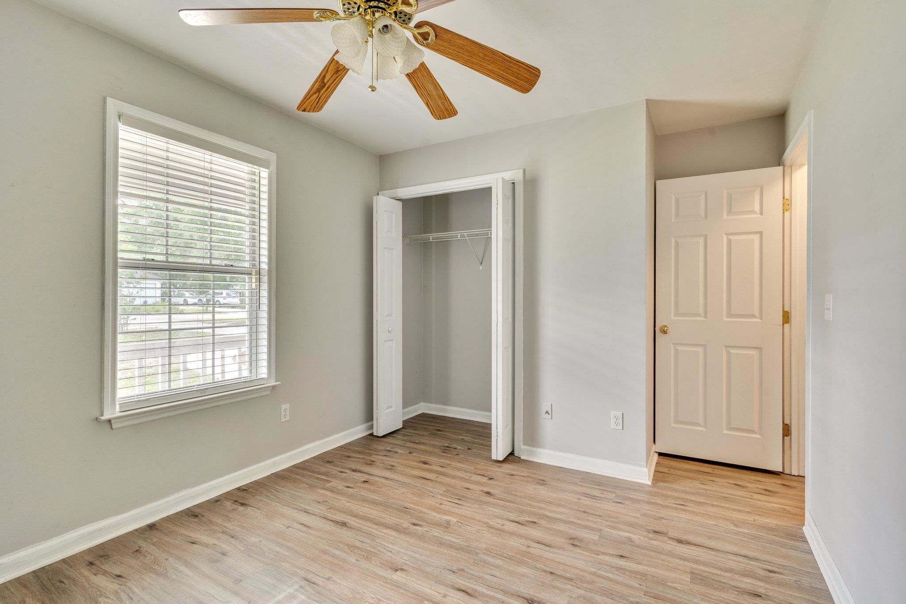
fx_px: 428
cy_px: 302
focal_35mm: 17
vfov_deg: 70.4
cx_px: 453
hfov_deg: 93.3
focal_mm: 17
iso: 250
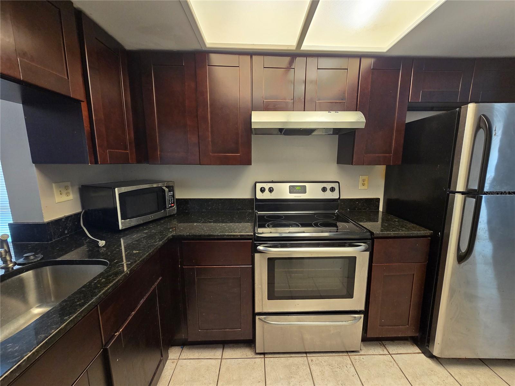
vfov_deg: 89.9
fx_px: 193
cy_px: 193
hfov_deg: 106.2
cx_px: 258
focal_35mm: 13
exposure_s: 1/60
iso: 320
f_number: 2.2
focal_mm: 2.2
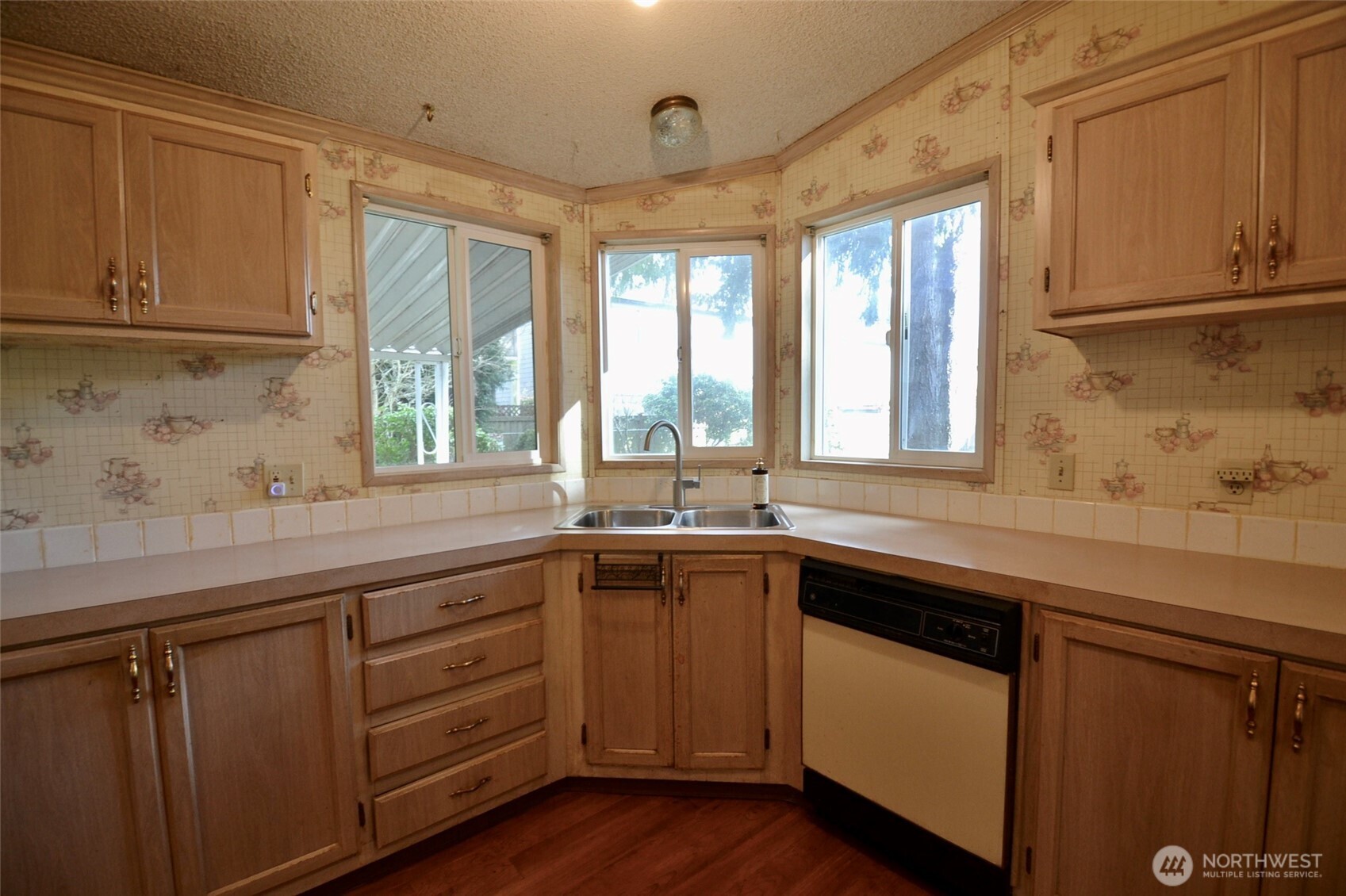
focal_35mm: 15
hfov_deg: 100.4
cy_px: 448
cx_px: 673
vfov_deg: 77.3
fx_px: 561
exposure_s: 1/50
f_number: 3.5
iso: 400
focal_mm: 10
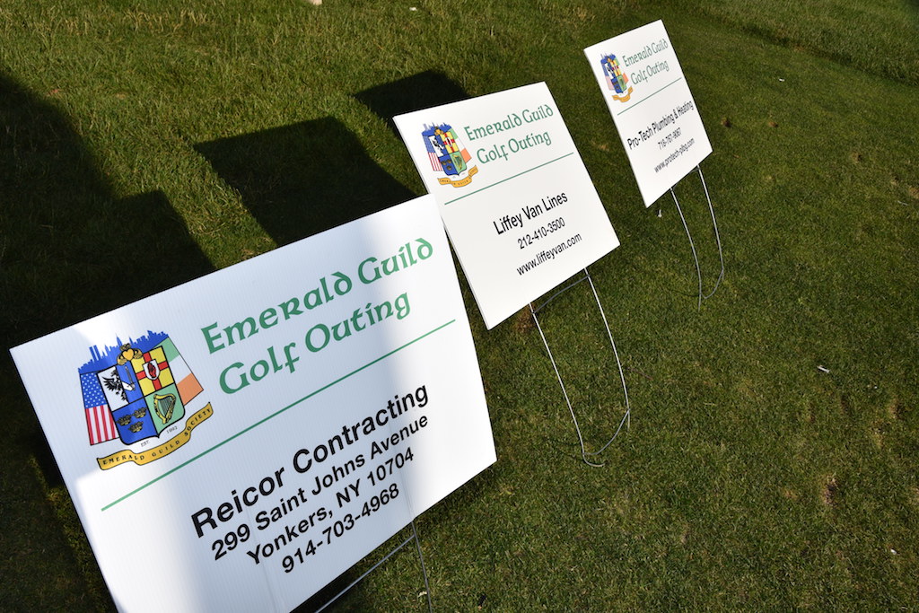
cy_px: 306
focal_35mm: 31
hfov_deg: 60.3
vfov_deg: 42.3
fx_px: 791
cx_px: 460
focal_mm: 31
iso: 100
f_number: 14
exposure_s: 1/200
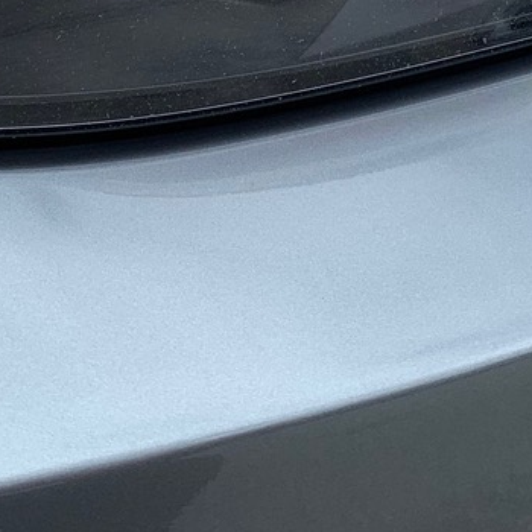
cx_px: 309
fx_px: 1461
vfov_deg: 19.0
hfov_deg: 20.6
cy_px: -172
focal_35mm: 84
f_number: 1.8
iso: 25
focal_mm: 4.25
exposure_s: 1/1812
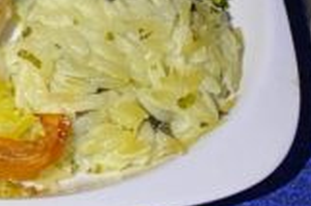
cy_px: -169
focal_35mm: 129
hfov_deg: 14.4
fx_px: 1113
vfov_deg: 10.0
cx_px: -205
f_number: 1.8
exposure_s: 1/31
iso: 400
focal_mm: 4.25
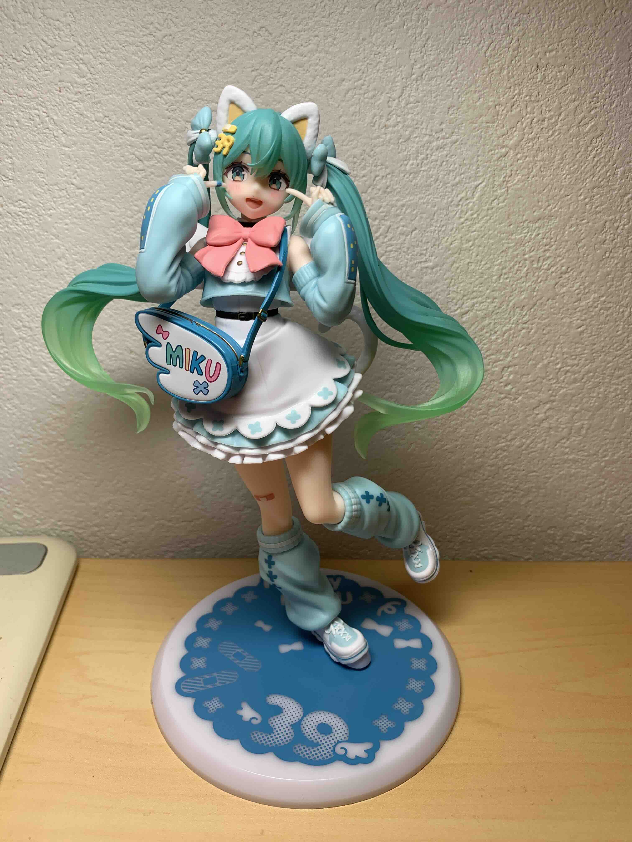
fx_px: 633
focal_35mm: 26
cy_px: 421
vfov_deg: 67.3
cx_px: 316
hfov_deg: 53.1
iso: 25
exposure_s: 1/124
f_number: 1.8
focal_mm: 4.25
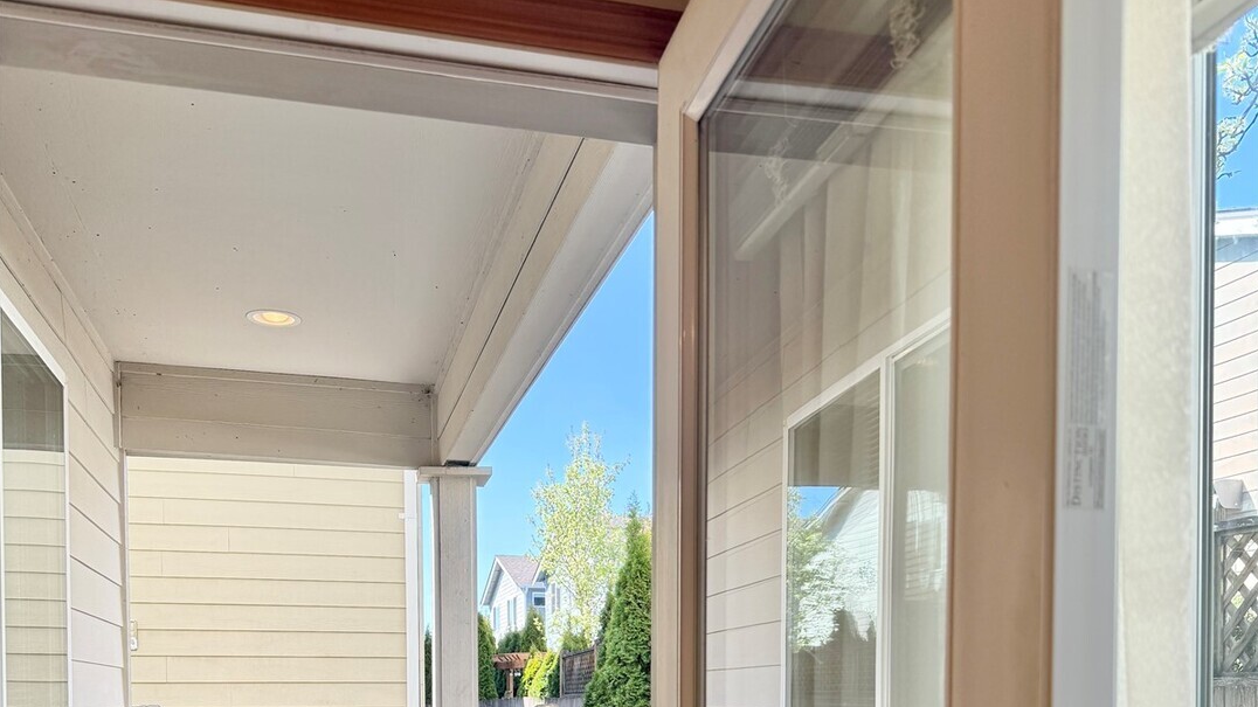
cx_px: 629
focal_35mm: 35
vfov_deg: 30.9
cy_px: 728
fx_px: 1167
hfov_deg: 56.6
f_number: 1.78
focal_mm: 6.76
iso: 100
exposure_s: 1/374
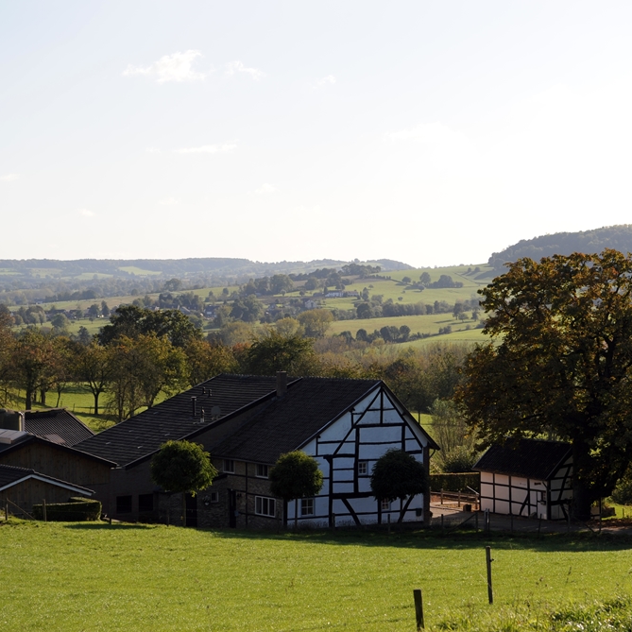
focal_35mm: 91
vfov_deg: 19.1
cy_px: 316
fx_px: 1880
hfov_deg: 19.1
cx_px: 372
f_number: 5
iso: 200
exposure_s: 1/1000
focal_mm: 70
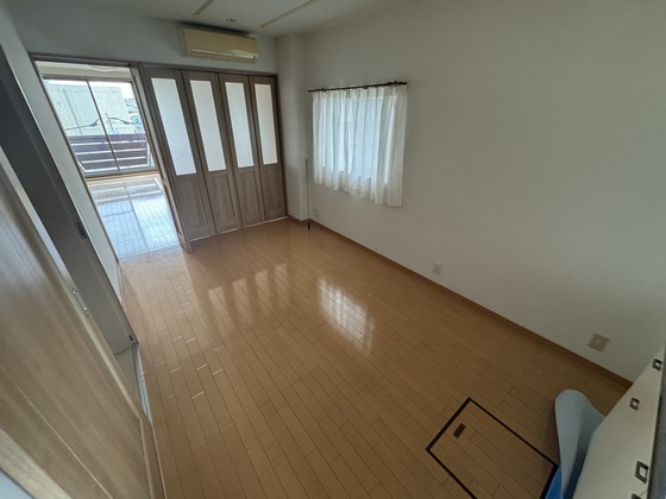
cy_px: 250
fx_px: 269
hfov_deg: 102.1
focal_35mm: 14
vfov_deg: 85.7
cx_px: 333
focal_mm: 2.22
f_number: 2.2
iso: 320
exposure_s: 1/72
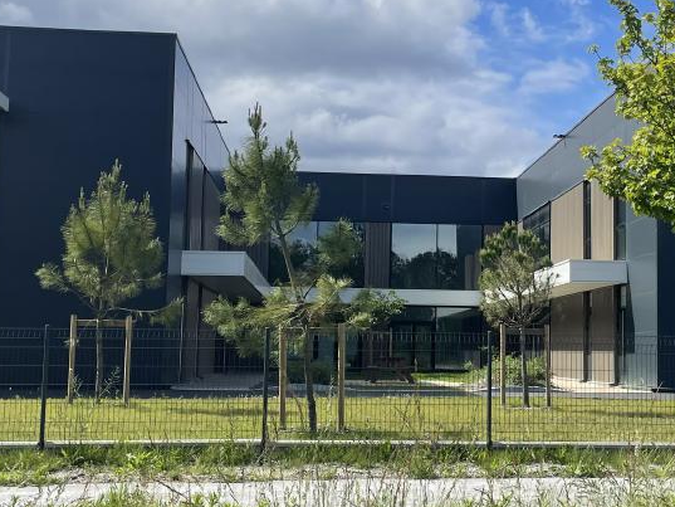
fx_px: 1209
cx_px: 451
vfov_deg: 23.7
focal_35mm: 62
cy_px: 237
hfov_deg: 30.9
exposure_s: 1/4651
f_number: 1.6
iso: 32
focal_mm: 4.2
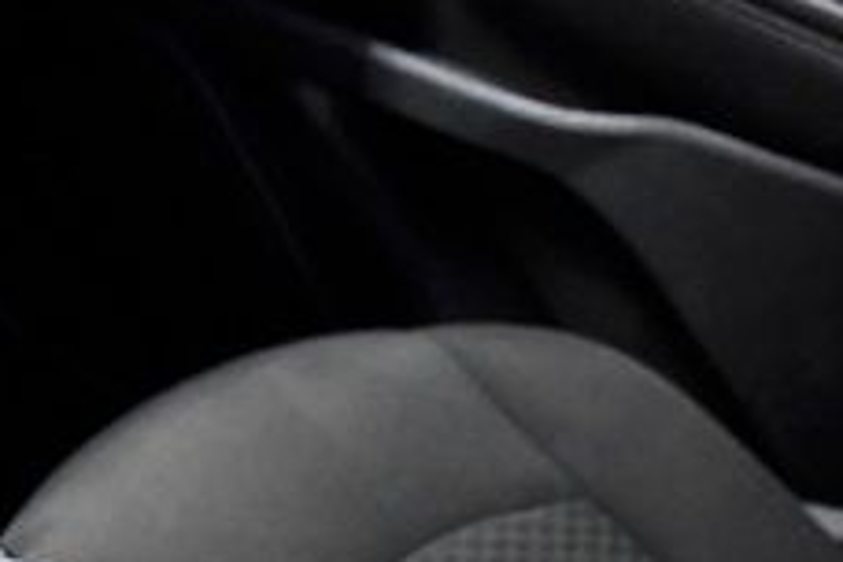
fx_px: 2833
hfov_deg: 14.9
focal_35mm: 121
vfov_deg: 11.3
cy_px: 305
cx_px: -629
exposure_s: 1/80
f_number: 4.5
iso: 2500
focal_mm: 18
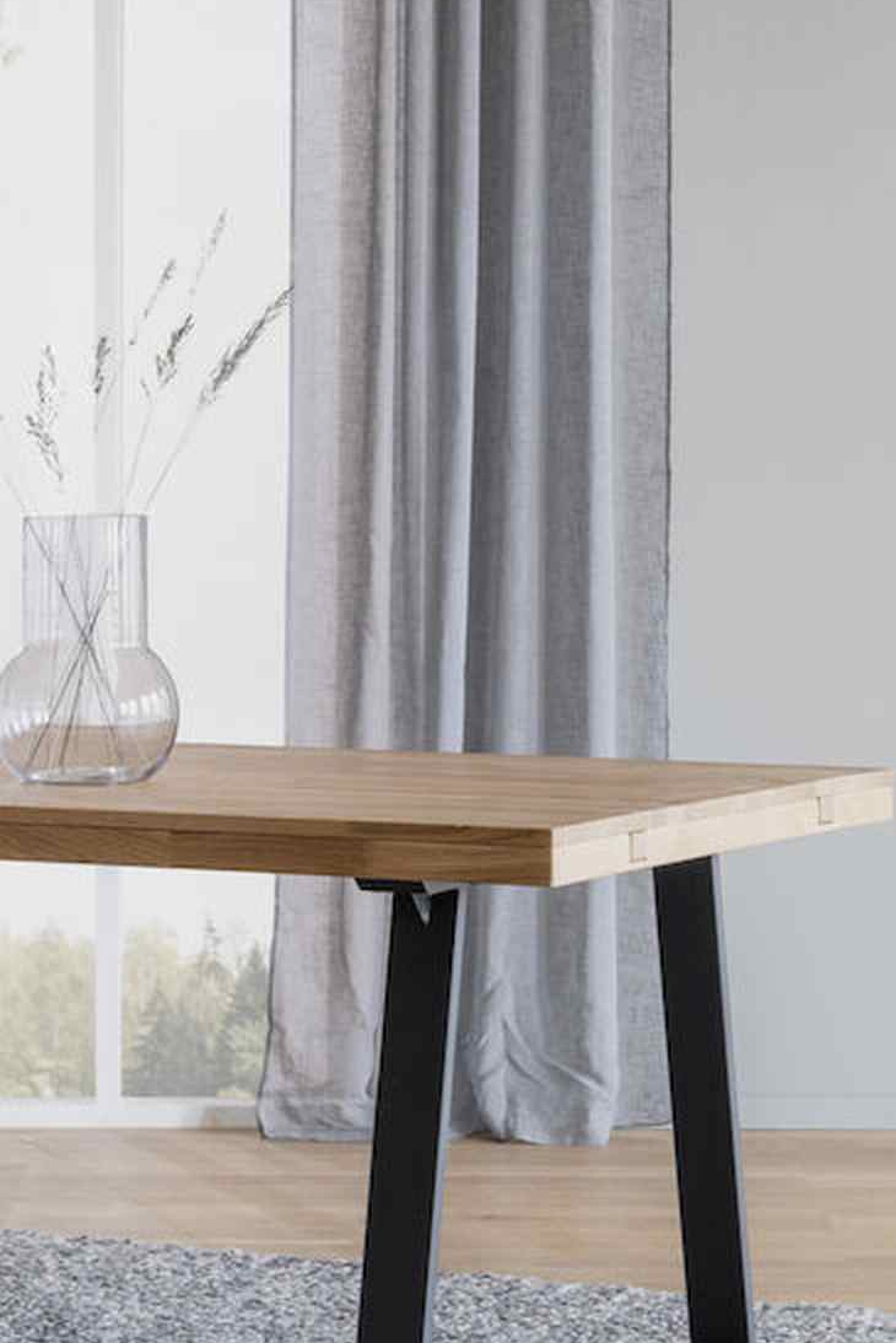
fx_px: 4775
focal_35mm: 128
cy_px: 689
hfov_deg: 10.7
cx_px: 230
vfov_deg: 16.0
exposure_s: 1/6
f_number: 10
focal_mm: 70
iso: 160
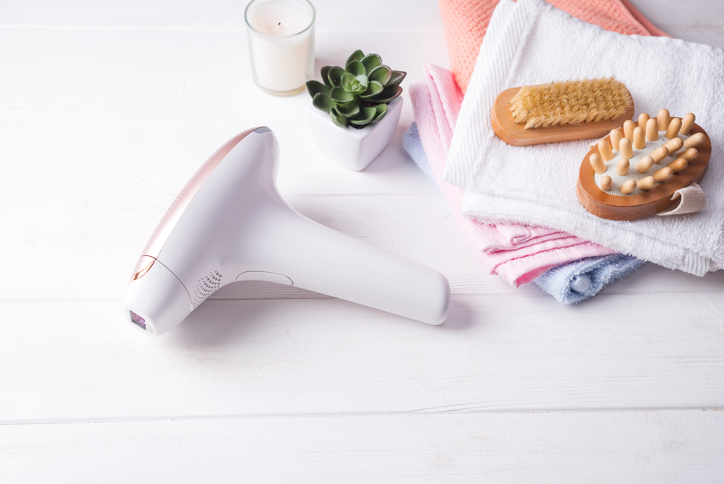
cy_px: 242
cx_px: 362
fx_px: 1006
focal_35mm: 50
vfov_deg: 27.0
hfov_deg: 39.6
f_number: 8
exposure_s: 1/80
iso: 100
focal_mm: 50
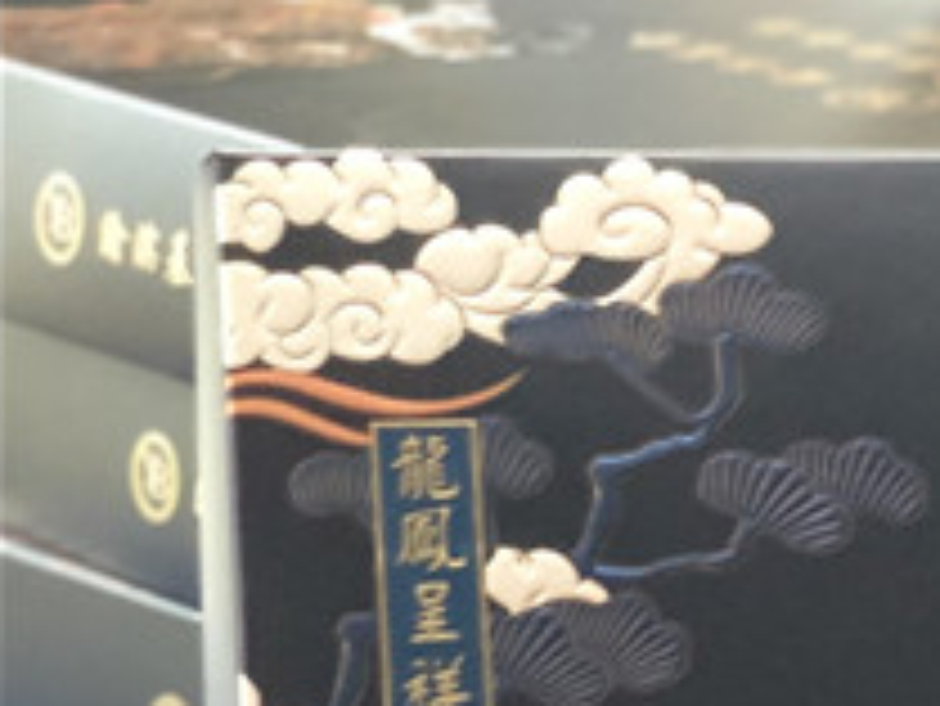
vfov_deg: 7.4
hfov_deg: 9.4
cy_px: 1021
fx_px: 5407
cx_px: 1795
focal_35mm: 199
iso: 160
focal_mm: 6
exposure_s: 1/11
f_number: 2.4
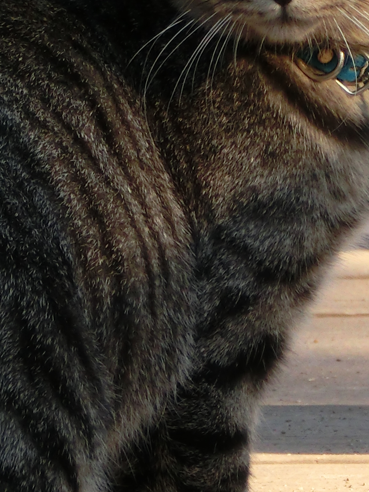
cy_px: 247
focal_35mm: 411
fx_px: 5841
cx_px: 142
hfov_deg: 3.6
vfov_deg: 4.8
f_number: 5.4
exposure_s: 1/160
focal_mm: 19.54
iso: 200
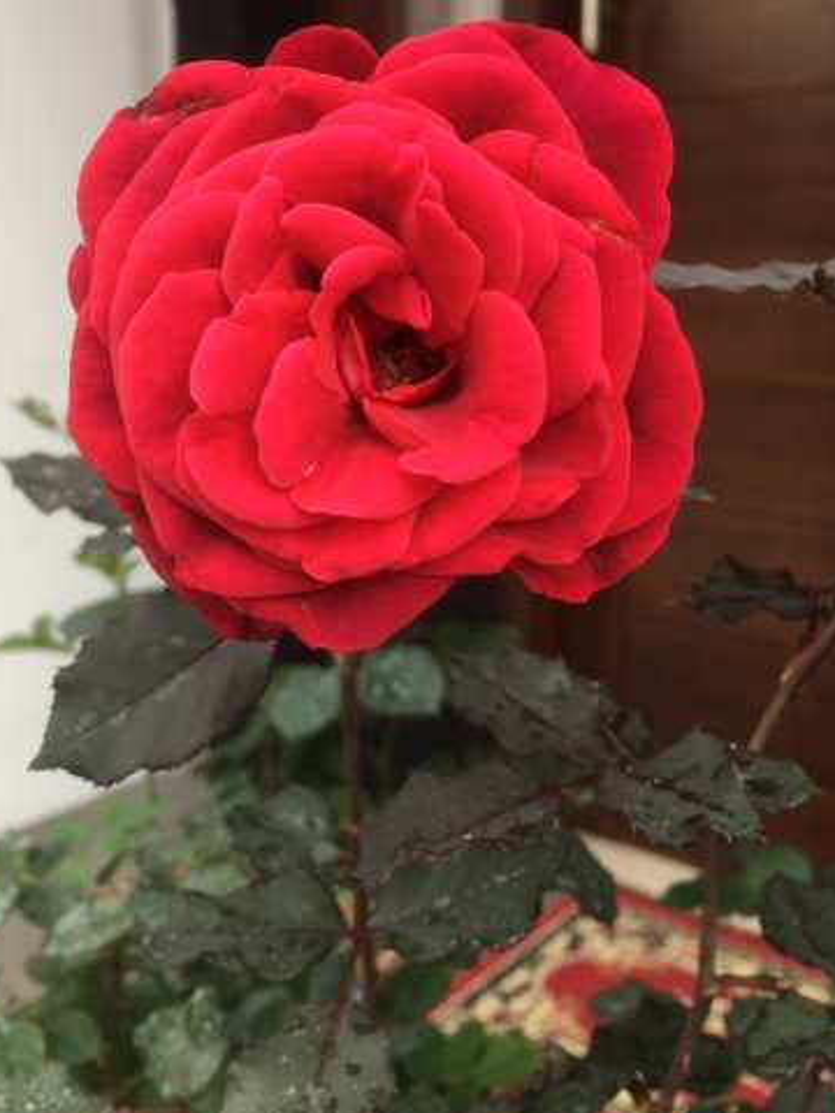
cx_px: 389
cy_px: 485
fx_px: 1190
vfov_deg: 50.0
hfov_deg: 38.6
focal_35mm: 37
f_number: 2.2
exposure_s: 1/100
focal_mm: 4.15
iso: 40
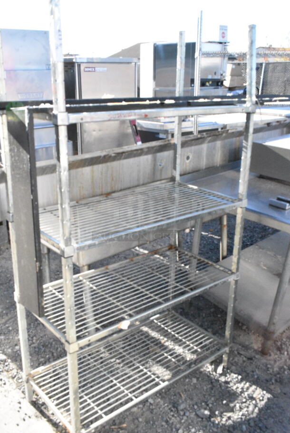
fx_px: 398
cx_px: 145
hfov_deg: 40.0
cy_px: 216
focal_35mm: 33
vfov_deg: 57.2
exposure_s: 1/800
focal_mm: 22
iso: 6400
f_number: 18
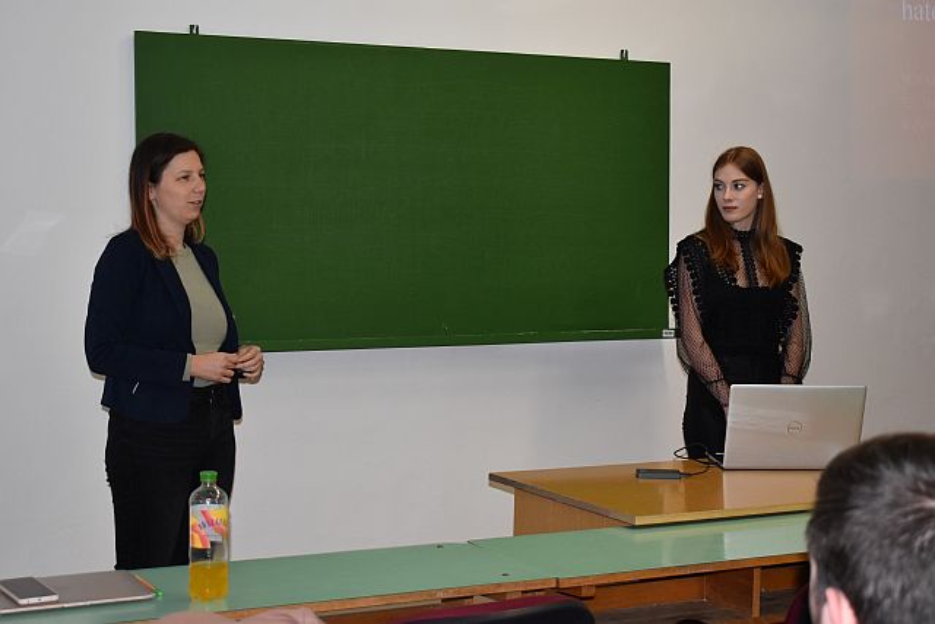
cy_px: 312
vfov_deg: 22.6
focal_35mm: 60
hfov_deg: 33.4
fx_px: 1559
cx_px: 468
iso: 800
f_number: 5
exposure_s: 1/160
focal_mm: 40
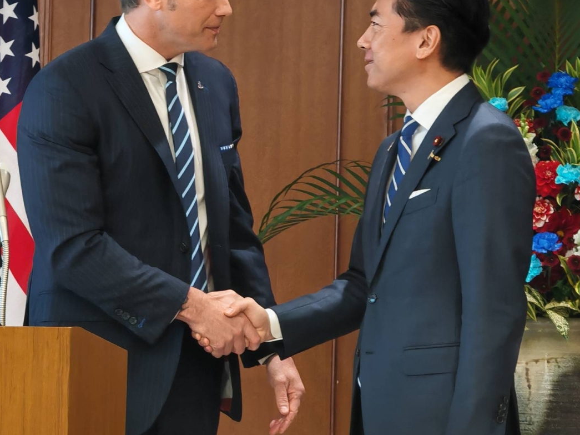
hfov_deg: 10.4
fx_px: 3199
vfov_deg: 7.8
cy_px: 148
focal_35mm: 191
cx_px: 272
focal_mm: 14.92
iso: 320
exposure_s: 1/50
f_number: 3
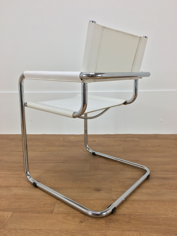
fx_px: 198
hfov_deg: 48.2
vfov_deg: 61.7
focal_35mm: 29
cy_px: 118
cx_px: 88
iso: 32
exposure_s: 1/33
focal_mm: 4.15
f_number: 2.2
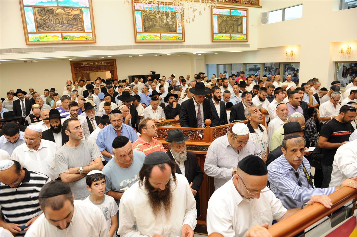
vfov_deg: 53.1
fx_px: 238
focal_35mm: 24
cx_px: 178
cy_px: 118
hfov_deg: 73.8
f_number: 3.5
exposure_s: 1/160
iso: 1000
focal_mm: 24
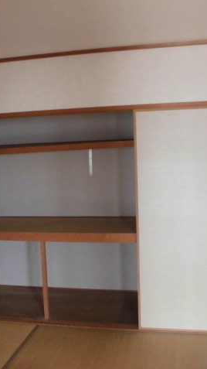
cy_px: 184
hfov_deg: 31.1
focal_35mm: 38
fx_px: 371
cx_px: 93
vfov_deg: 52.8
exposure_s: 1/25
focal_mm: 4.6
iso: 400
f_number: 3.5
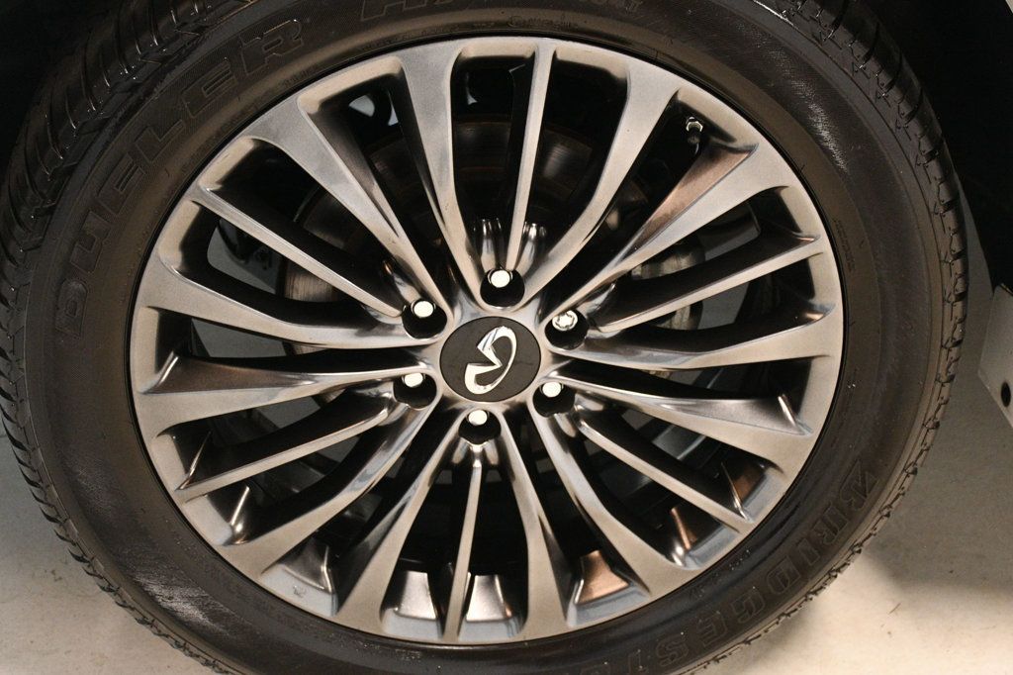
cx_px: 506
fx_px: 1688
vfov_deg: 22.6
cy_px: 338
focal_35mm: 60
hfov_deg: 33.4
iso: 3200
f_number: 4.5
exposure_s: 1/60
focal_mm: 40
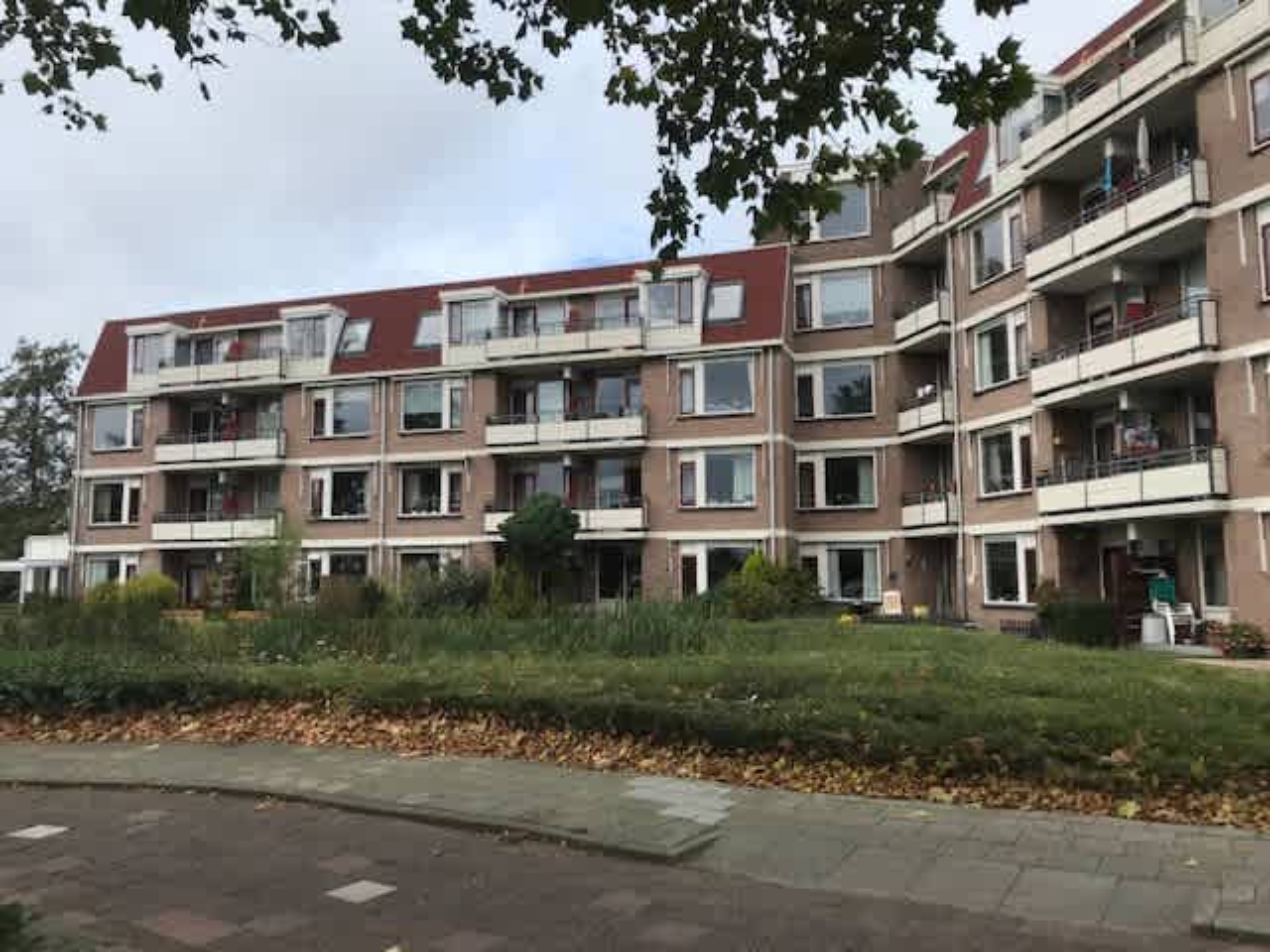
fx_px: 1027
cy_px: 476
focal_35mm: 28
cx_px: 635
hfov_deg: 63.4
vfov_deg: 49.7
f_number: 1.8
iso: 20
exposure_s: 1/1153
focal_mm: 4
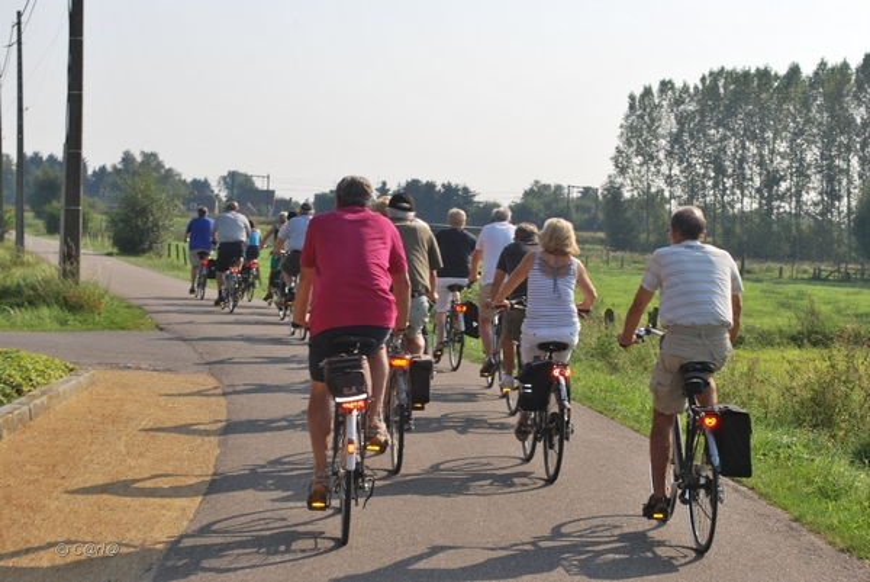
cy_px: 291
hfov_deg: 24.6
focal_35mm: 82
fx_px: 1995
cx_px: 435
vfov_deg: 16.6
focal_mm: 55
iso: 100
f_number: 9
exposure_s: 1/200
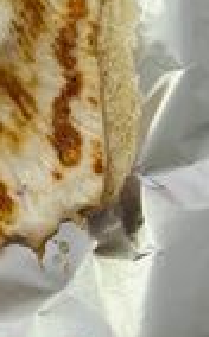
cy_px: -81
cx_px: -152
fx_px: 761
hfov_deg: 14.1
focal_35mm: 83
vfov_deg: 22.7
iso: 64
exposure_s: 1/100
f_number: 1.6
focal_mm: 5.1
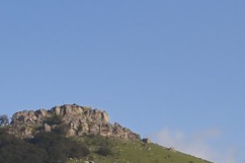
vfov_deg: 2.9
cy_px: 398
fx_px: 3149
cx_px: -409
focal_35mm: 463
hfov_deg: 4.3
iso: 200
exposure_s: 1/160
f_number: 16
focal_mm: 70
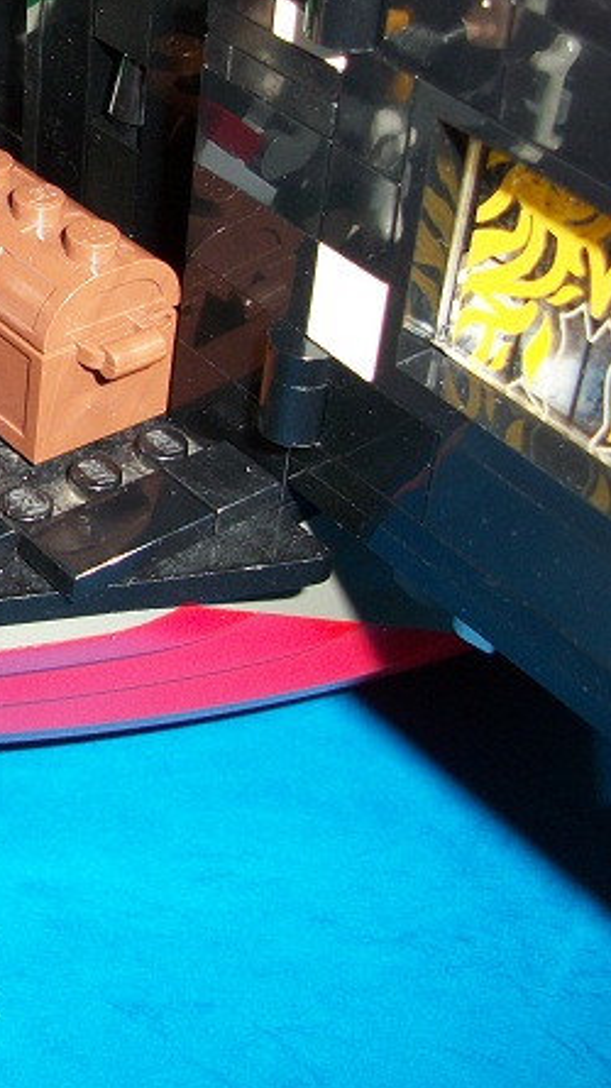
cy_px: 364
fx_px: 2076
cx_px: -318
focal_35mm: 72
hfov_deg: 15.4
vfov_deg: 29.2
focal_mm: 6.3
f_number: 3.1
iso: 80
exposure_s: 1/60
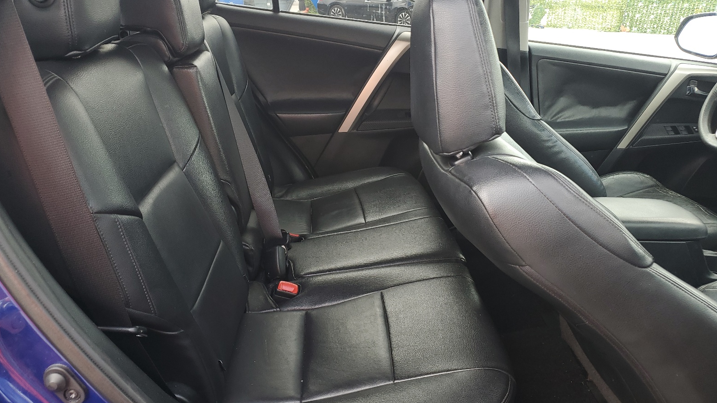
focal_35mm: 29
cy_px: 202
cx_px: 354
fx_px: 551
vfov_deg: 40.2
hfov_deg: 66.1
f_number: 1.5
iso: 50
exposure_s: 1/175
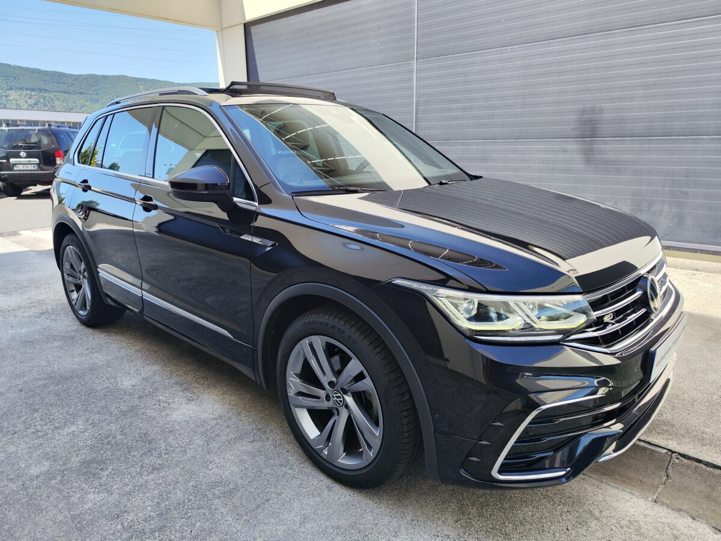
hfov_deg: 73.9
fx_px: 479
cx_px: 360
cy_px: 270
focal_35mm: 23
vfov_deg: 58.9
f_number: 1.69
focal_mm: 7.01
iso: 50
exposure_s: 1/329
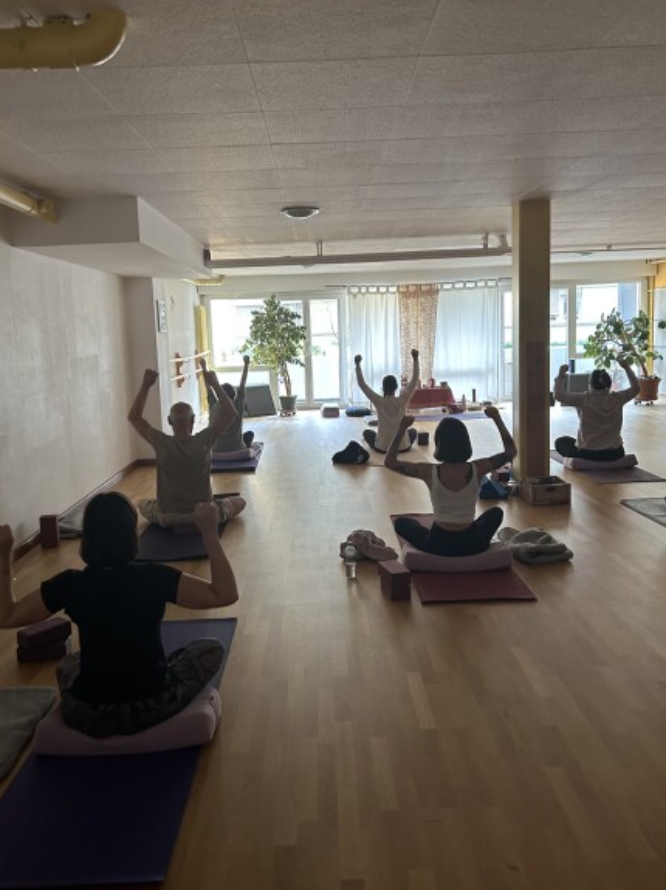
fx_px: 744
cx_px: 314
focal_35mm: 29
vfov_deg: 61.7
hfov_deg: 48.2
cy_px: 426
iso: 200
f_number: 1.5
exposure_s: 1/60
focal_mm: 5.7
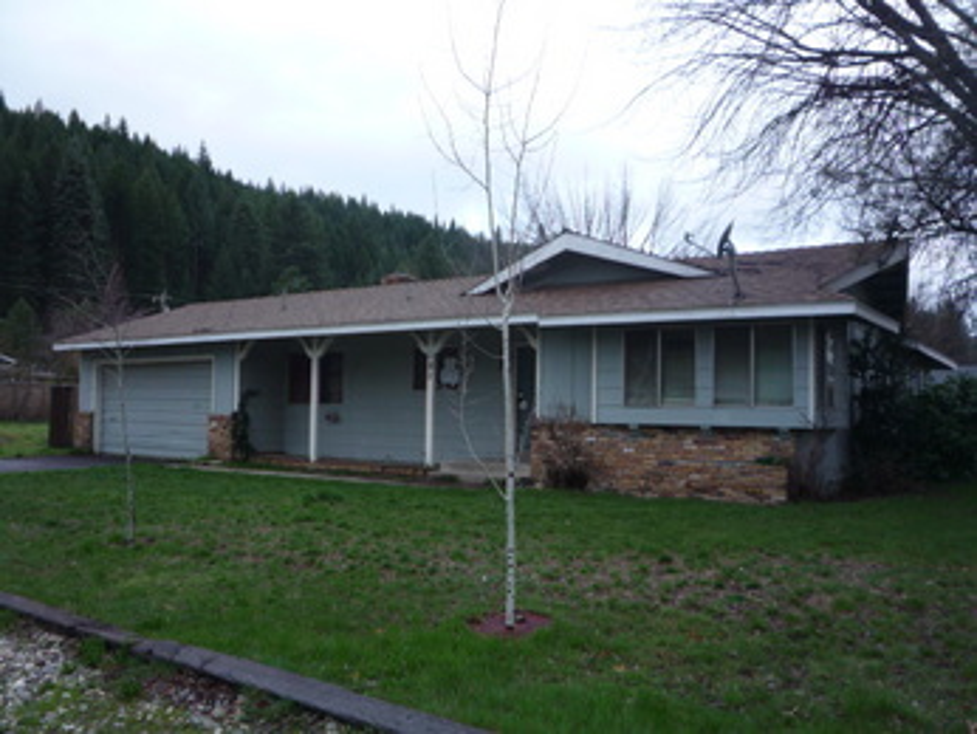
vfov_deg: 46.8
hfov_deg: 59.9
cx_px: 488
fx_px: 847
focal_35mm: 30
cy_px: 367
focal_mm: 5.2
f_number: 3.3
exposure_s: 1/100
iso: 100
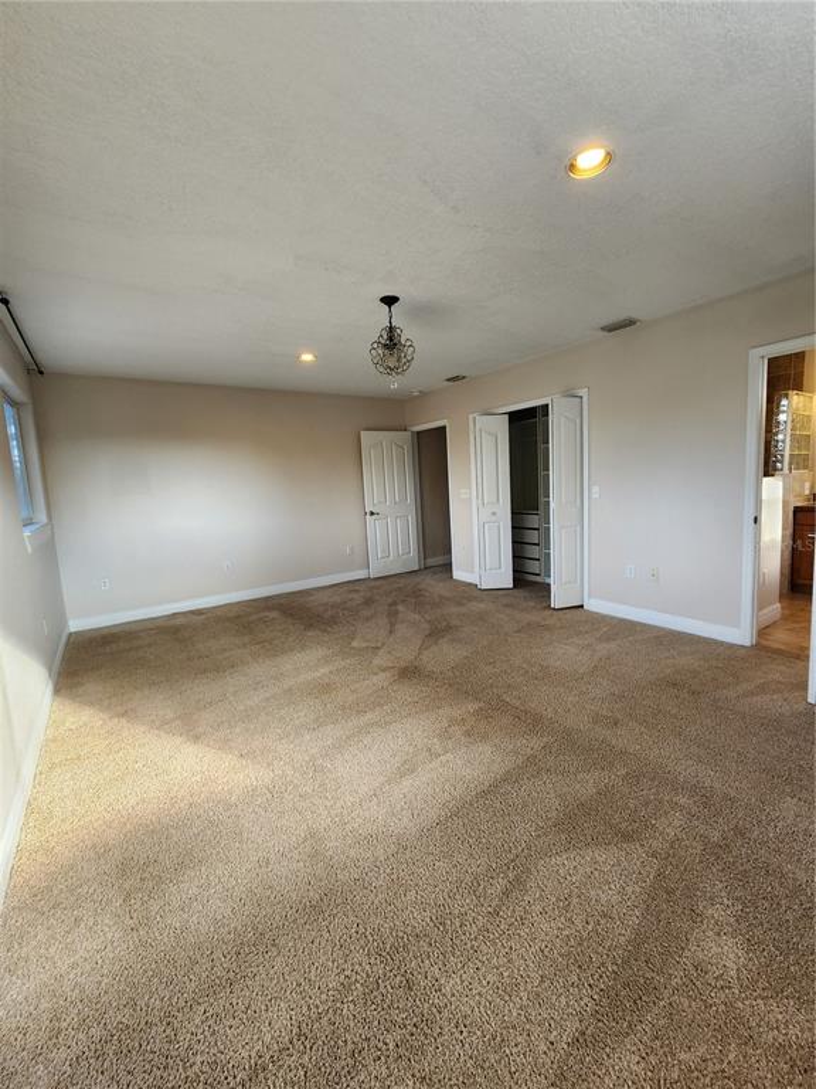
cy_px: 544
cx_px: 408
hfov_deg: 89.9
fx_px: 409
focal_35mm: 13
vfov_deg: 106.2
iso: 100
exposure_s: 1/60
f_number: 2.2
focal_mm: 2.2
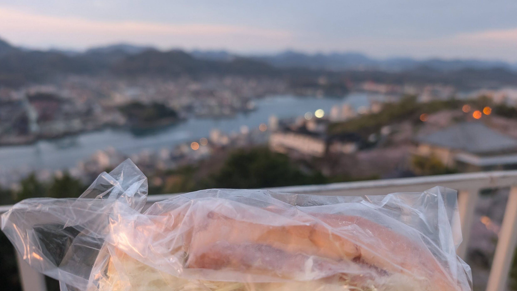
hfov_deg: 69.9
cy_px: 184
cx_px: 256
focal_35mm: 27
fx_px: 370
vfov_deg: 42.5
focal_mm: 6.9
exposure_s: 1/477
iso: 1147
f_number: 1.68
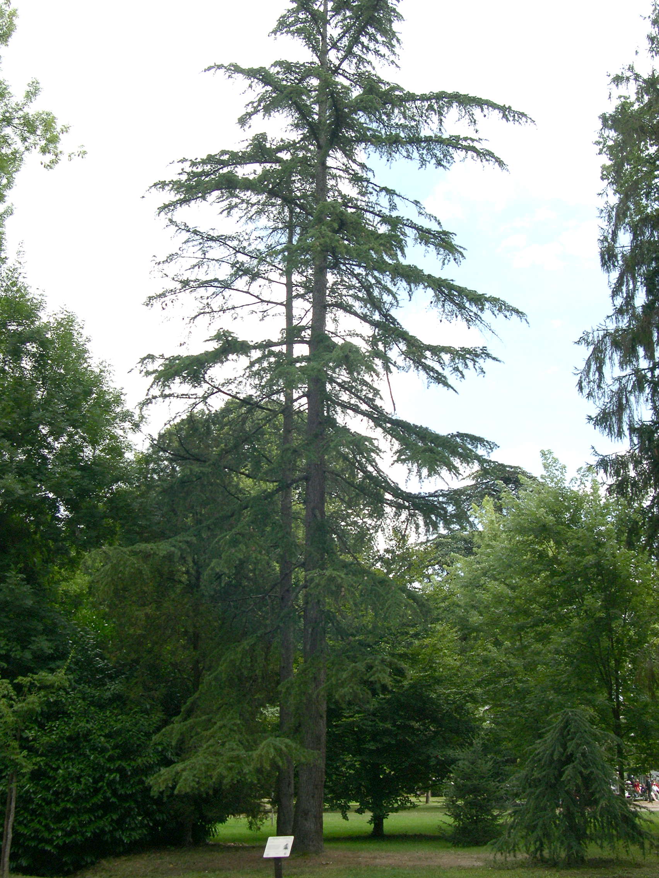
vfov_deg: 49.0
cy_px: 439
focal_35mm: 38
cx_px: 330
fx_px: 965
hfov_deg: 37.7
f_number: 7.6
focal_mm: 8
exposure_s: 1/146
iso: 100
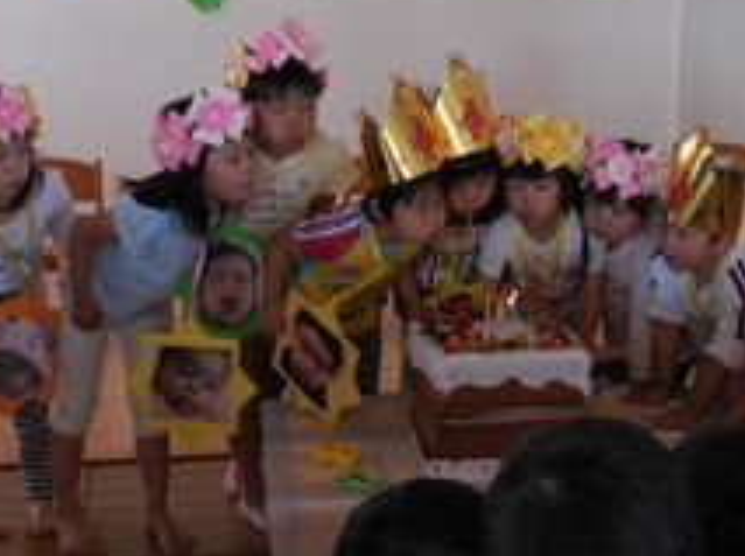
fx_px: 1590
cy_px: 126
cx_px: 469
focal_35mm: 74
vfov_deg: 19.7
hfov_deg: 26.3
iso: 400
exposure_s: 1/30
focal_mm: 8.1
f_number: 4.2
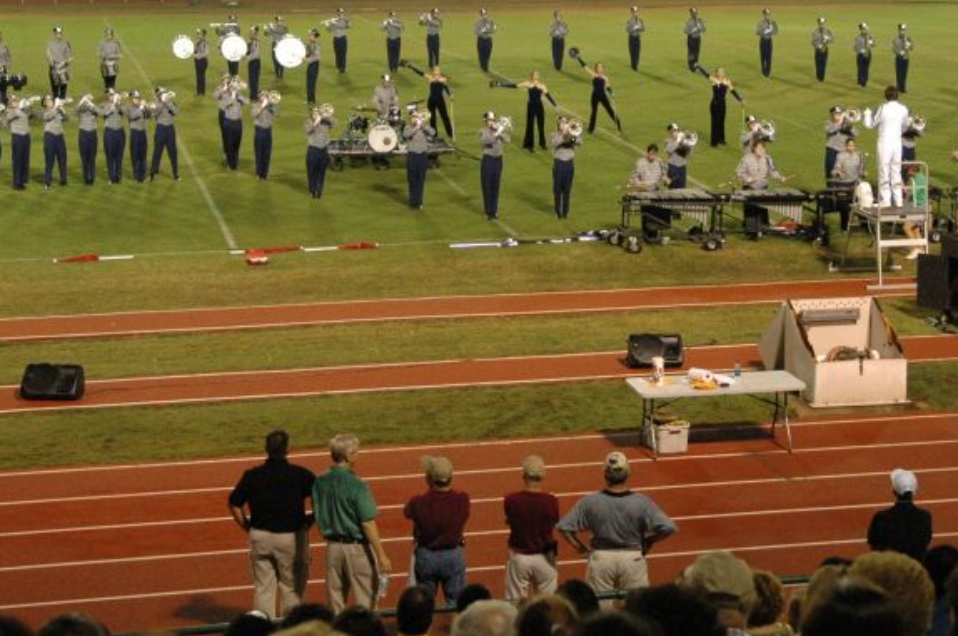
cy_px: 175
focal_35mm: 83
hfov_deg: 24.5
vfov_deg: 16.4
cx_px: 574
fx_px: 2203
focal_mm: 31
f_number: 2.8
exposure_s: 1/60
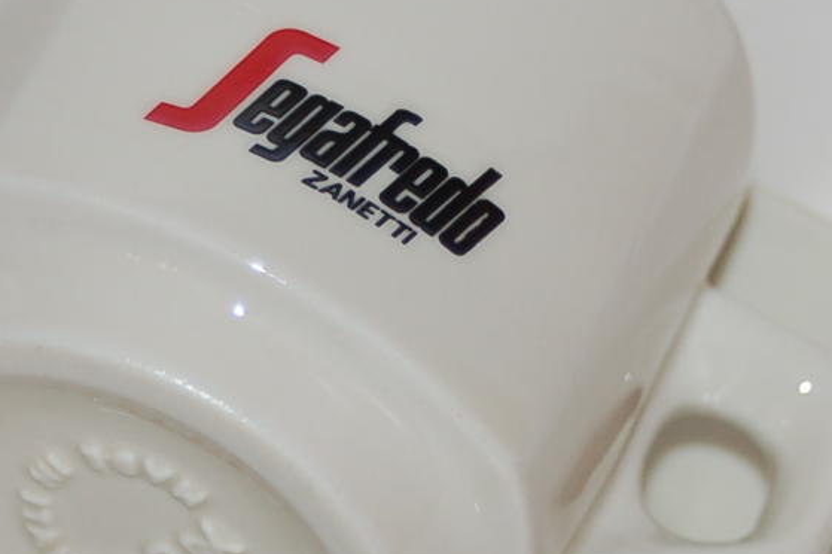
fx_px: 5774
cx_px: 451
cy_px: 450
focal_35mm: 250
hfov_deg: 8.2
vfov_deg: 5.5
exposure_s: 1/60
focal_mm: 62
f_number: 5.3
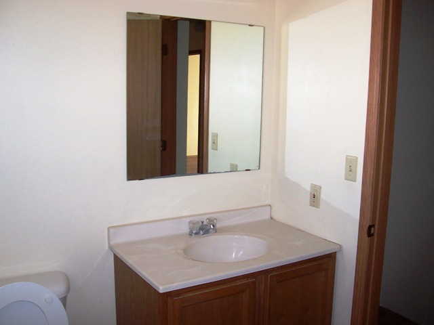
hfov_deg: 50.1
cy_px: 162
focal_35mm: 37
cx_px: 217
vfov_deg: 38.7
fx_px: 464
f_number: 2.8
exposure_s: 1/60
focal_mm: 5.6
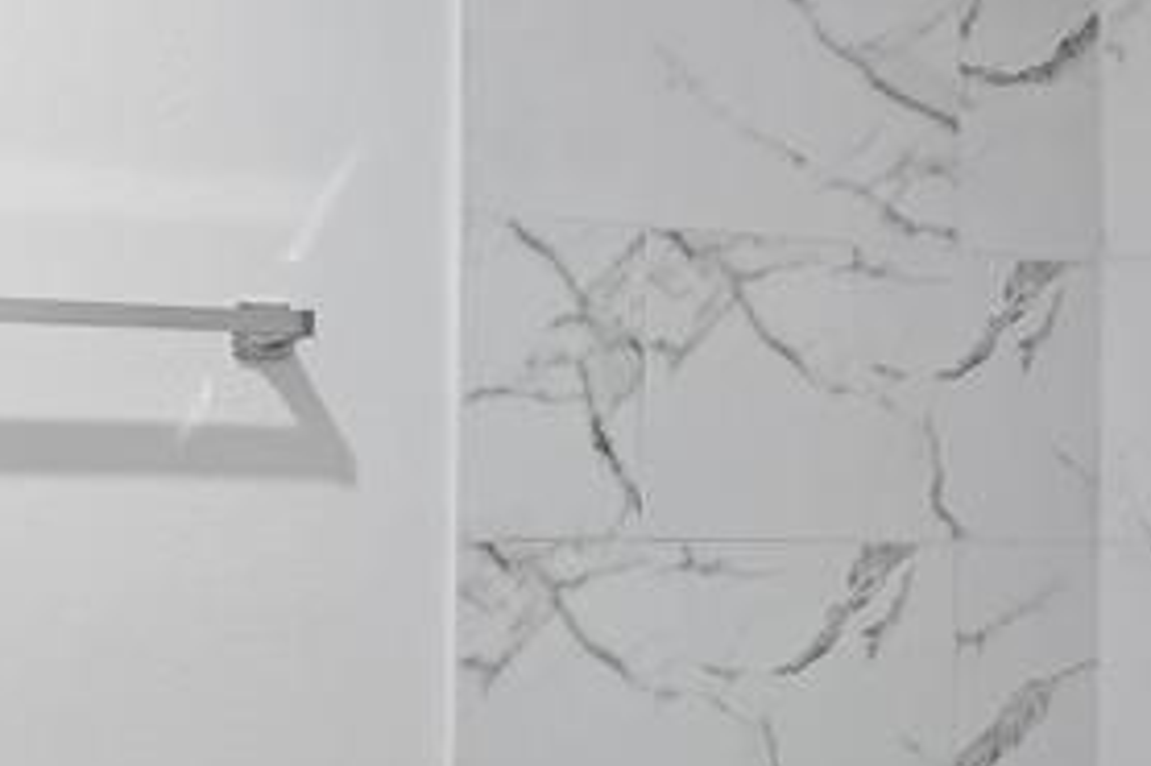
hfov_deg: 31.6
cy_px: 613
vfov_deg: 22.7
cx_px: 25
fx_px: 1885
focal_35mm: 59
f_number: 7.1
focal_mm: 16
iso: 320
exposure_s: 1/10
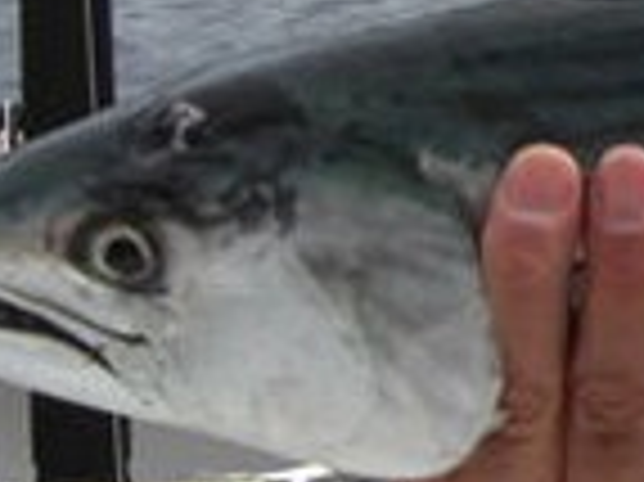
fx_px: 3104
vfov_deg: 8.8
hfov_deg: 10.9
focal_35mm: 167
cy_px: -90
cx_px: 1229
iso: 80
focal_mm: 7.9
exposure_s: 1/640
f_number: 4
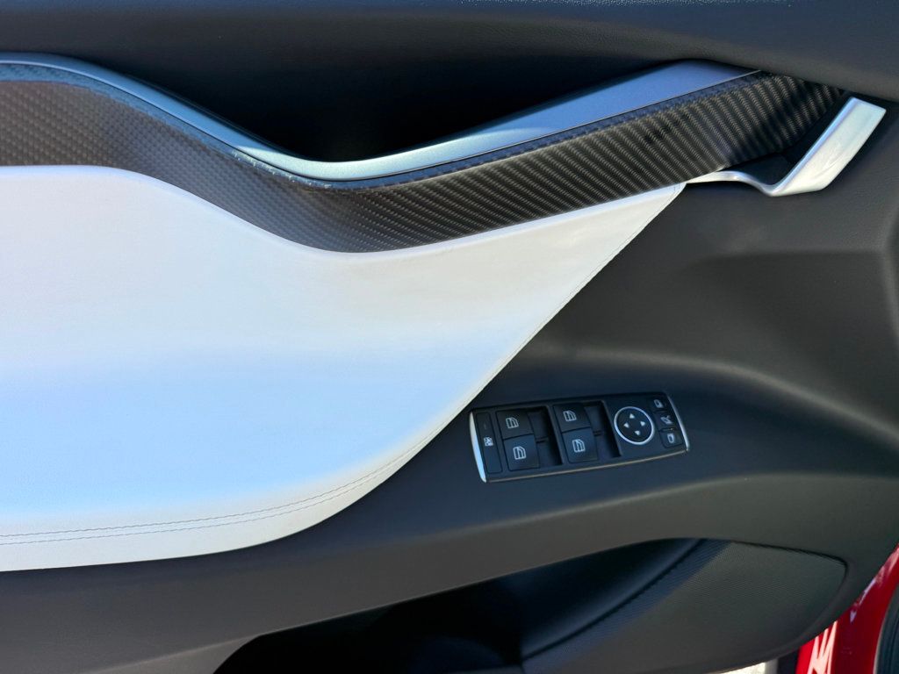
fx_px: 623
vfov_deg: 56.8
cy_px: 337
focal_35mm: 24
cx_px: 450
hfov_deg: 71.6
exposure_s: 1/750
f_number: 1.78
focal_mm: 6.76
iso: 80
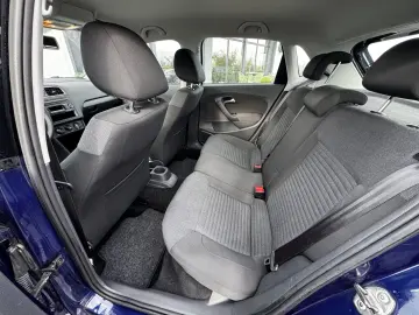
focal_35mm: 14
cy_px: 158
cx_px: 210
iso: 250
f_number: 2.2
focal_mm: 2.22
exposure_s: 1/99
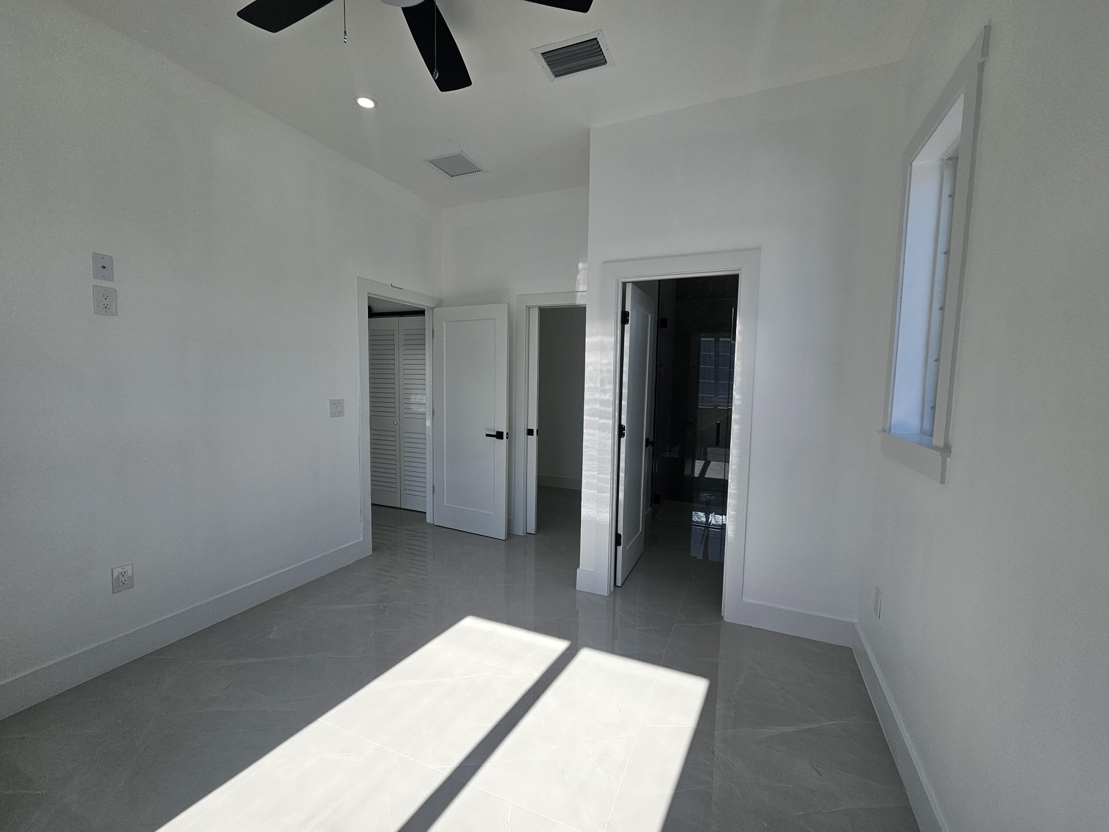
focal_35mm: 13
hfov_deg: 106.2
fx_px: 416
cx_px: 554
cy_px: 416
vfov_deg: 89.9
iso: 50
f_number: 2.2
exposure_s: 1/992
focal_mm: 2.2
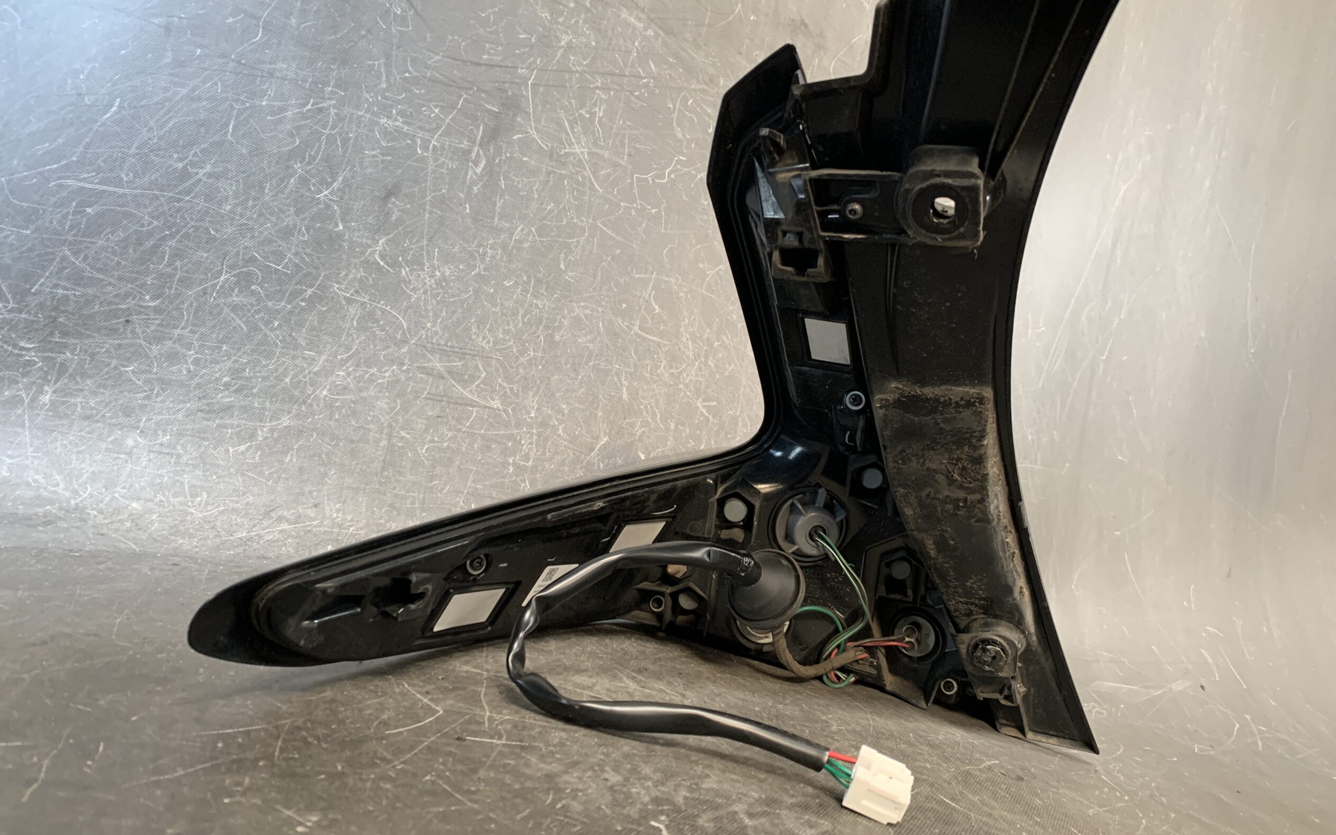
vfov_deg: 44.5
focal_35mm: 28
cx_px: 661
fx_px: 1019
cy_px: 406
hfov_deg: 66.5
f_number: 1.8
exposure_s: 1/60
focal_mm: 4.25
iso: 400
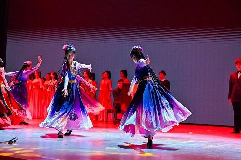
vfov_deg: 20.6
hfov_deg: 30.5
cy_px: 80
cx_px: 120
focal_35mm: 66
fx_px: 441
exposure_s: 1/320
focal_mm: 66
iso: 8000
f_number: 4
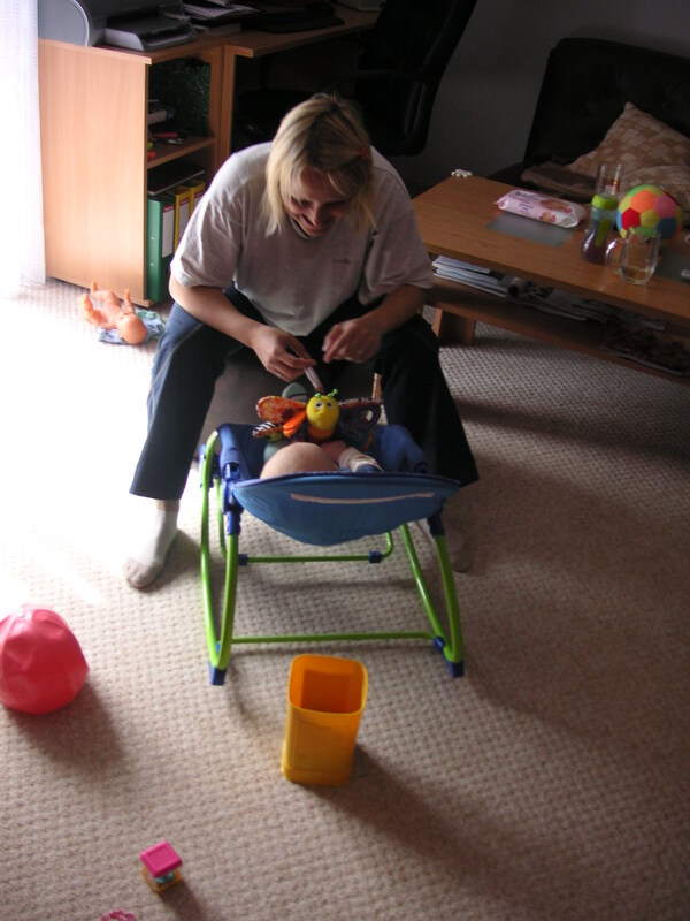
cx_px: 345
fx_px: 983
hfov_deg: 38.7
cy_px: 460
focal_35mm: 37
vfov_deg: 50.1
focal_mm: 6.1
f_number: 2.8
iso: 50
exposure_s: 1/60
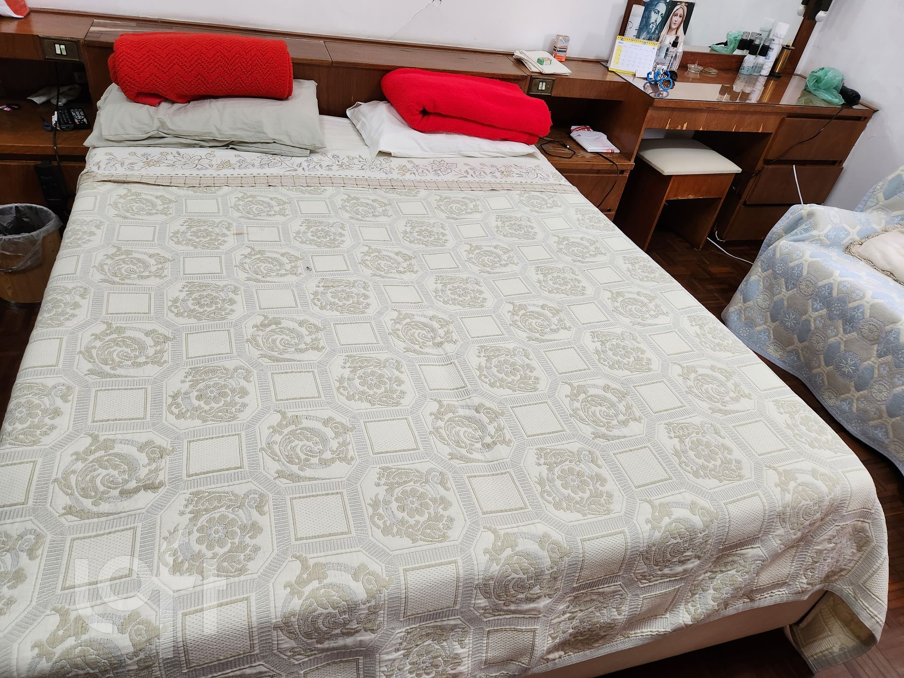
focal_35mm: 23
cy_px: 339
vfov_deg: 58.9
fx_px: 601
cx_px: 452
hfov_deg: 73.9
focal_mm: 5.4
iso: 250
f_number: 1.8
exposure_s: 1/120
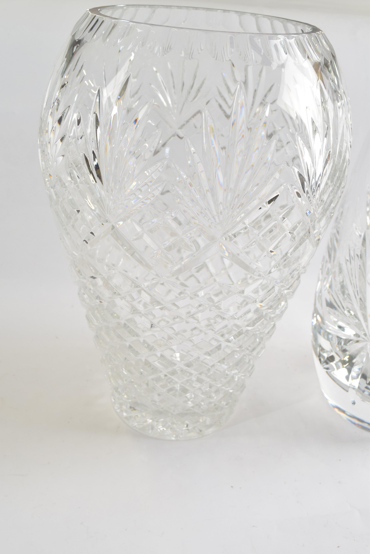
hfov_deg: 40.0
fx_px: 508
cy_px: 277
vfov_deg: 57.2
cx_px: 185
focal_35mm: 33
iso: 800
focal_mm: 22
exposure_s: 1/45
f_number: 9.5
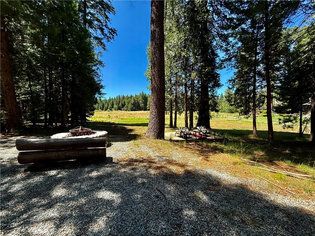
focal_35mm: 14
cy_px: 118
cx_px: 158
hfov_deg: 102.1
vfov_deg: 85.7
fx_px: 127
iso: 50
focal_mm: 2.22
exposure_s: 1/820
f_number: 2.2
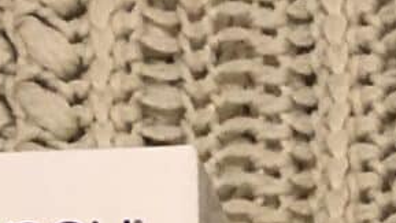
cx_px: 767
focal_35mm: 216
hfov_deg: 9.4
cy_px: 1027
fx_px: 2270
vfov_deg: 4.8
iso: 64
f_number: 1.8
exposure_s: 1/15
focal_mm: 3.99
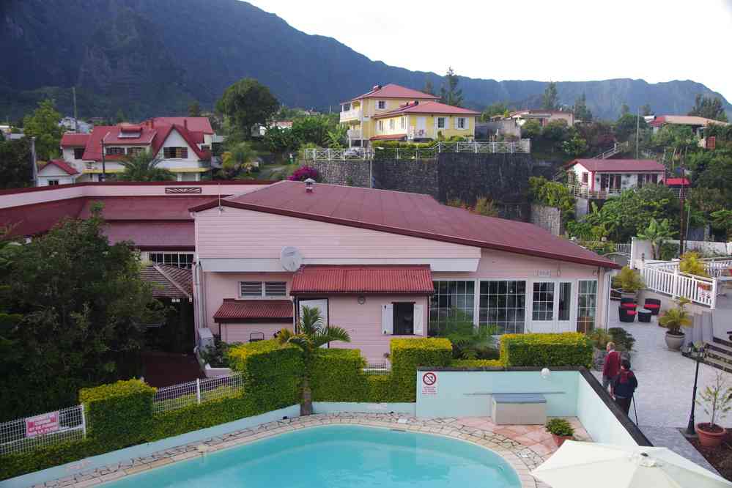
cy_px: 244
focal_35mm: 35
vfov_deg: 38.2
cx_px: 366
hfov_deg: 54.9
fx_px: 704
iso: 200
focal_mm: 23.1
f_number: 6.3
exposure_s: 1/50
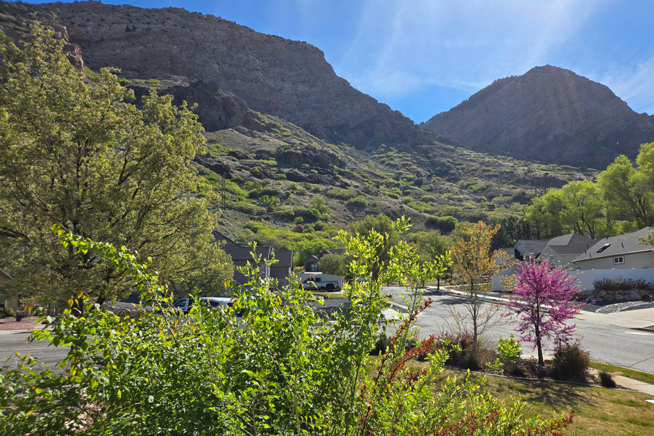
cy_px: 253
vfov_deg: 49.4
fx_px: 472
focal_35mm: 26
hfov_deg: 69.3
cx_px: 353
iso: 25
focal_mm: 5.4
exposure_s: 1/2010
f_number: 1.8
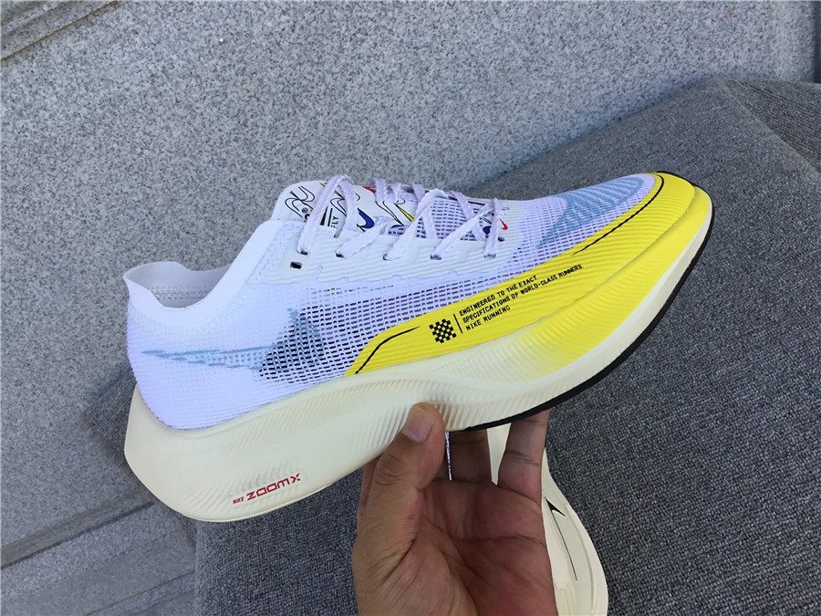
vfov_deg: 45.4
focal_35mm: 31
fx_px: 735
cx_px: 410
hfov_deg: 58.4
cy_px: 308
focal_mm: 3.3
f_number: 2.4
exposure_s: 1/377
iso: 25
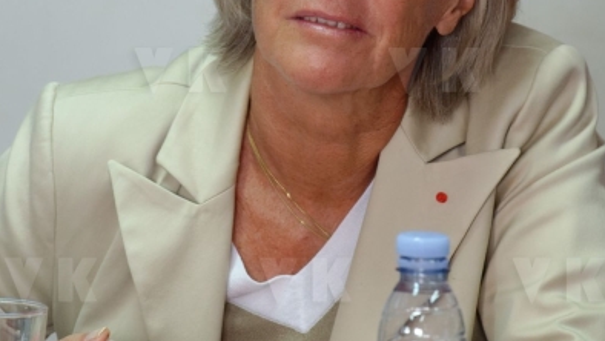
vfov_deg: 2.6
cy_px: 112
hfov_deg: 4.5
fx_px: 7655
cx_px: 303
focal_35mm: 477
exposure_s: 1/125
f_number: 5.6
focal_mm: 200
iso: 2500
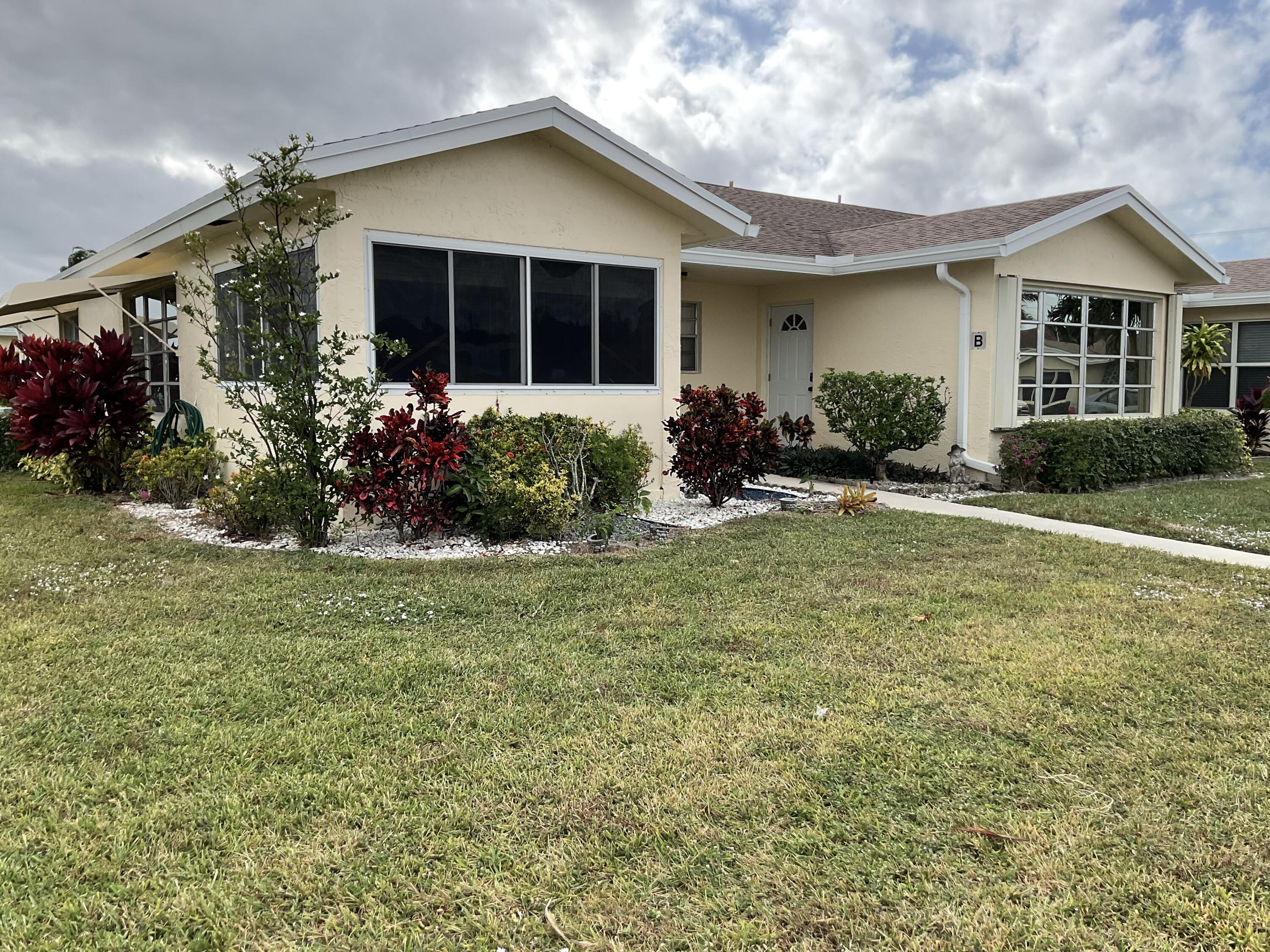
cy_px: 476
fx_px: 1064
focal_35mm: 29
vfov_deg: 48.2
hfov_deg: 61.7
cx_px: 635
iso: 16
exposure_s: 1/978
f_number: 1.8
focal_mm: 3
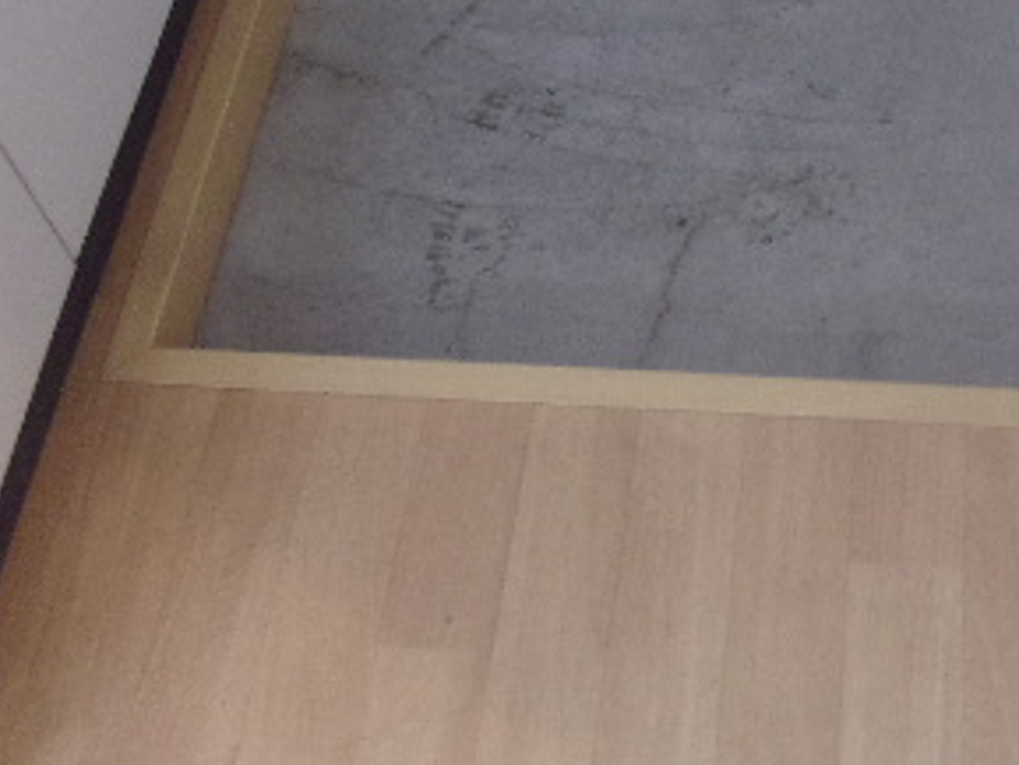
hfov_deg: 30.7
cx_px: 748
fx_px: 1826
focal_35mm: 62
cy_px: 60
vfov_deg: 23.0
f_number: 3.9
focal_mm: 5.1
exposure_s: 1/28
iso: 400
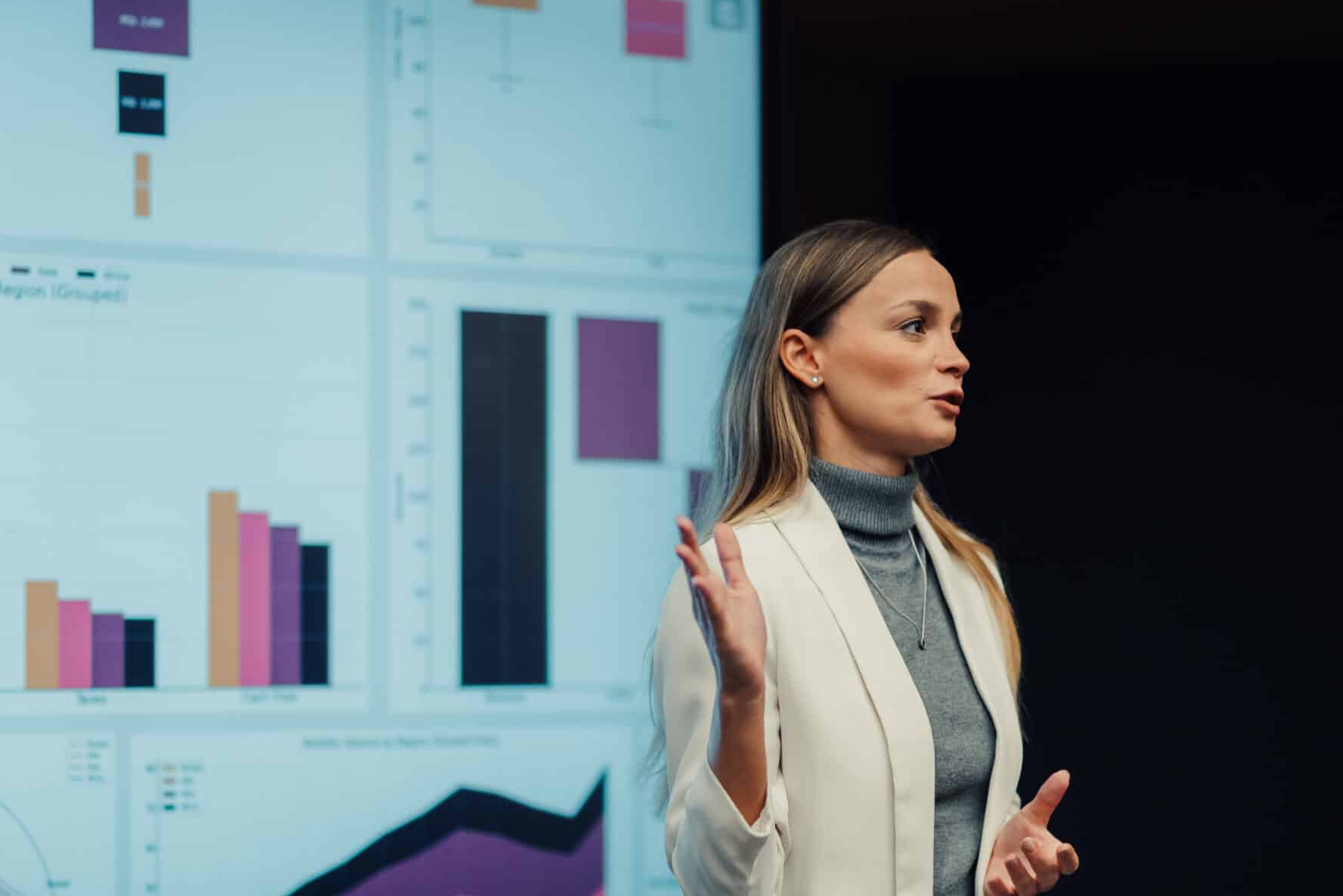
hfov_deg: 16.6
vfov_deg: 11.1
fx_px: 4589
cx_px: 521
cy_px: 573
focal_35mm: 123
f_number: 1.4
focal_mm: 85
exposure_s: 1/500
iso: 500
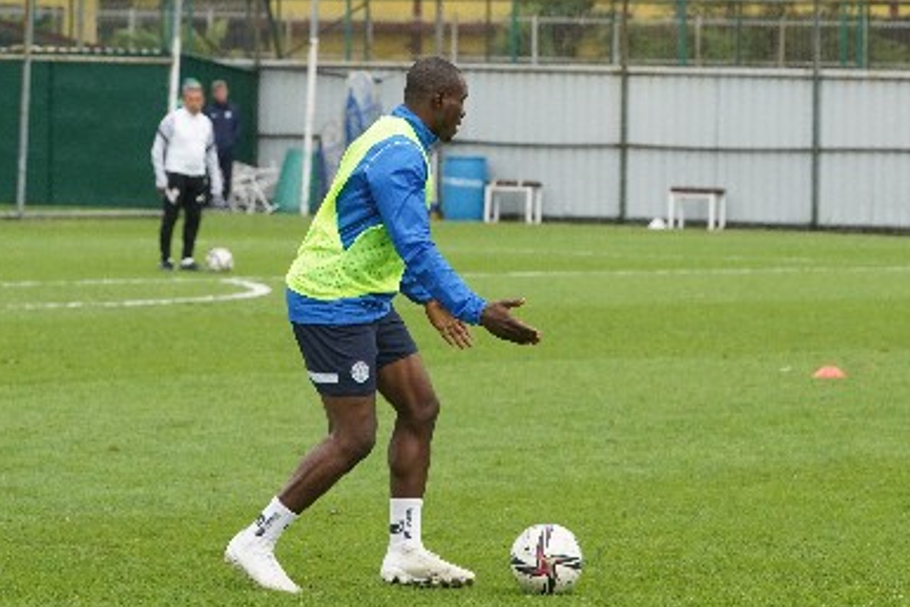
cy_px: 216
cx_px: 607
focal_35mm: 261
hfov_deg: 7.9
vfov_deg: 5.3
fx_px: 6600
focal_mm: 150
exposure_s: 1/1600
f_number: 8
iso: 3200
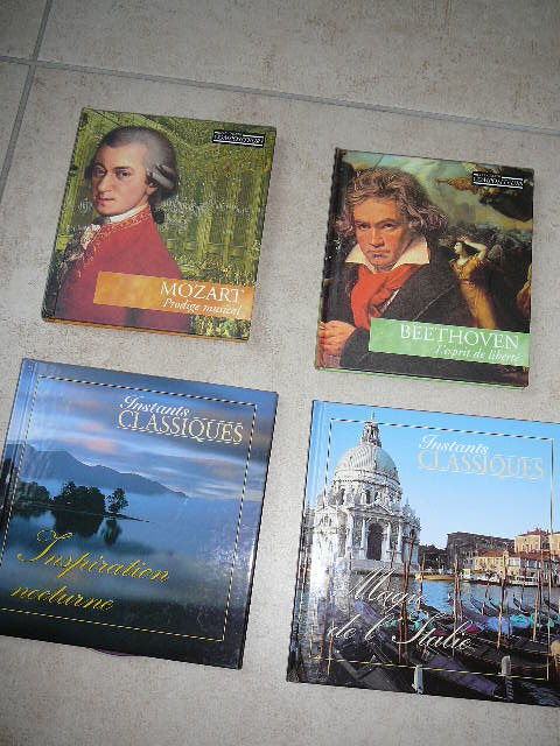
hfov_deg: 40.7
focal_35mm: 35
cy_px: 373
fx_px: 755
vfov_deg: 52.6
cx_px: 280
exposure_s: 1/30
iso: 80
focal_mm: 5.2
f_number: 2.8
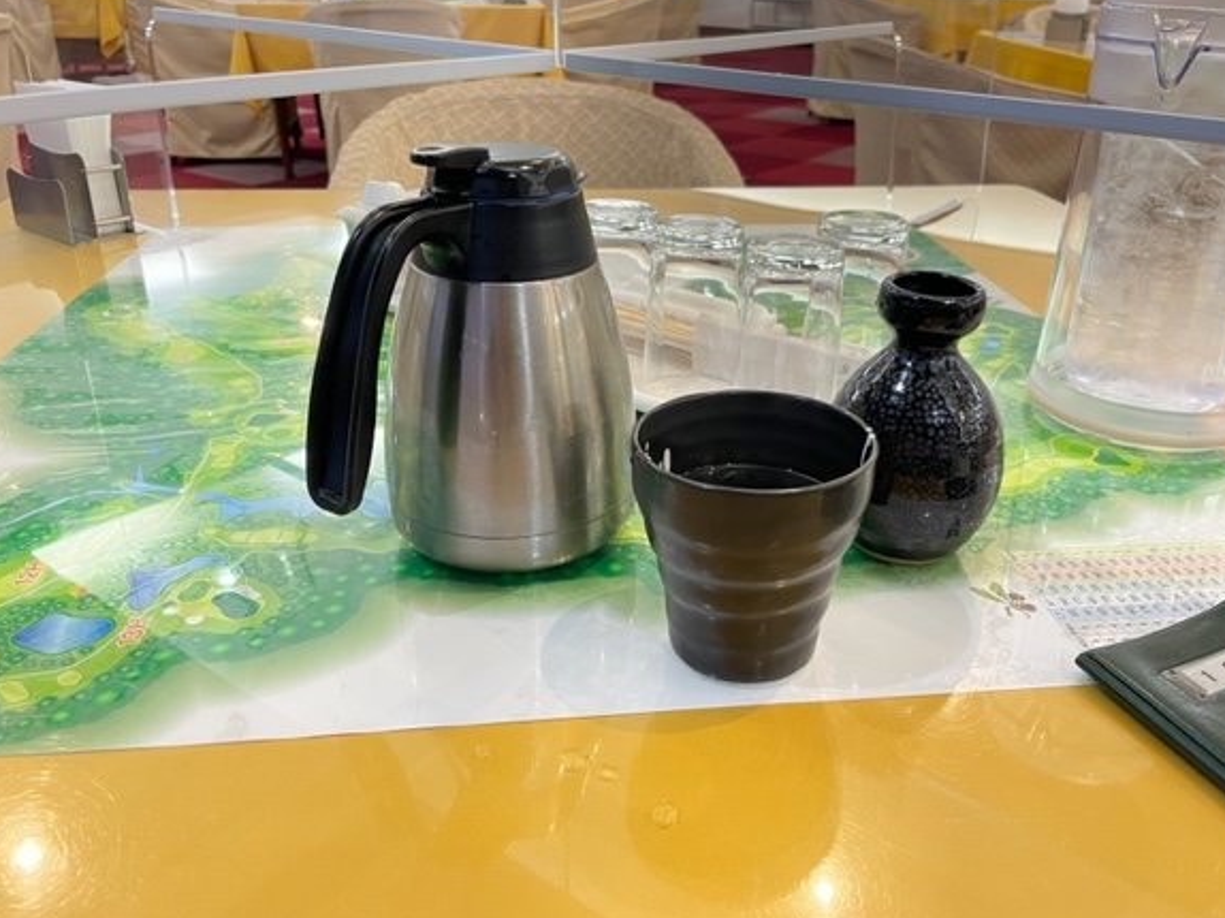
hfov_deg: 61.6
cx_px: 672
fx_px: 1026
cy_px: 414
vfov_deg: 48.1
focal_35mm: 29
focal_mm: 4.2
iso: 200
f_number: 1.6
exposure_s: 1/60
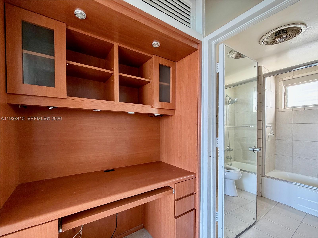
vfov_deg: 85.6
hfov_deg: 102.1
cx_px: 159
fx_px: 129
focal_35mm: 14
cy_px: 119
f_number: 2.2
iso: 320
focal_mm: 2.22
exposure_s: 1/63
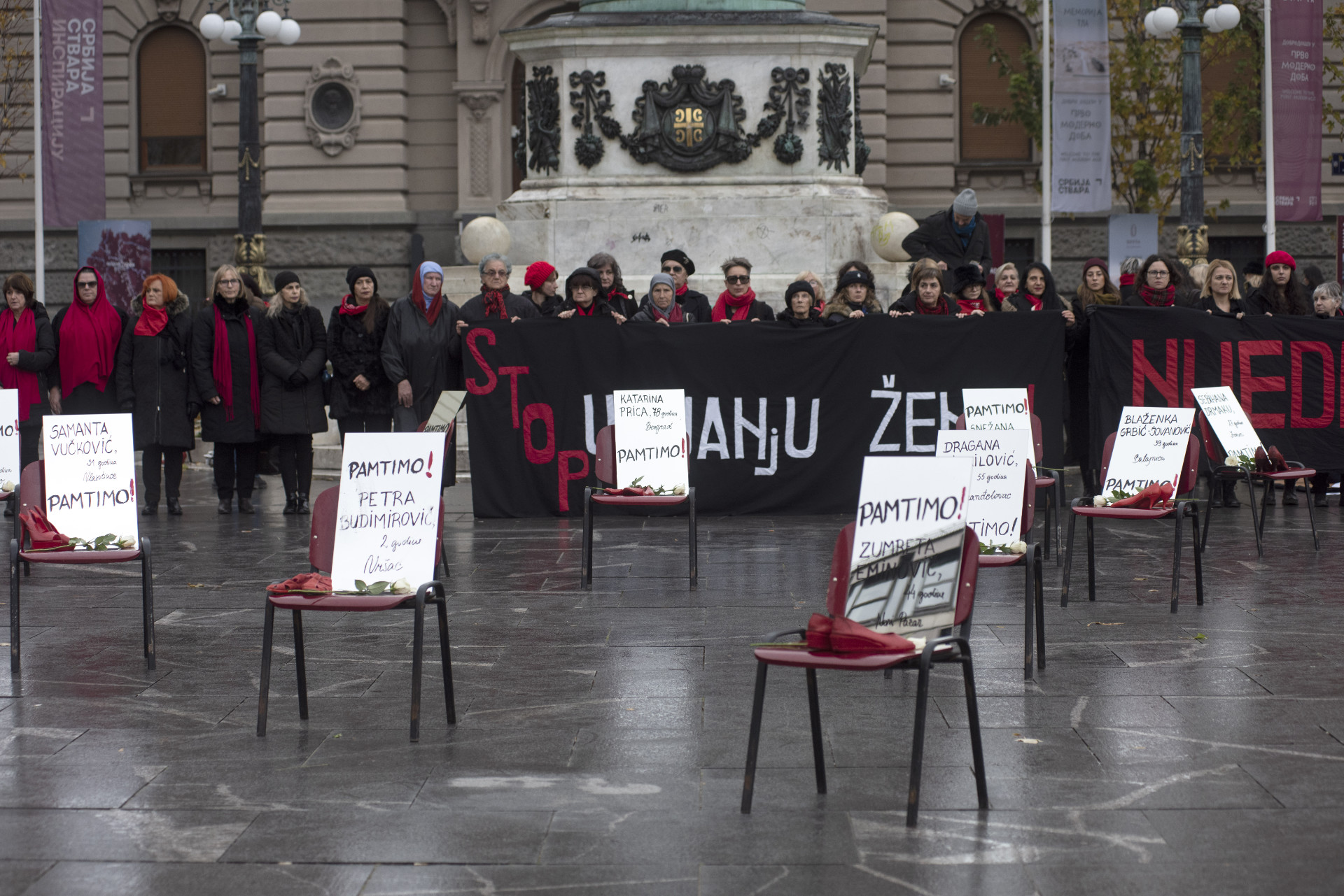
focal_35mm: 200
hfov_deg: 10.3
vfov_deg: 6.9
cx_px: 672
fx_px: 7468
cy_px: 448
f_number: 4.5
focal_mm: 200
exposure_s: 1/640
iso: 400
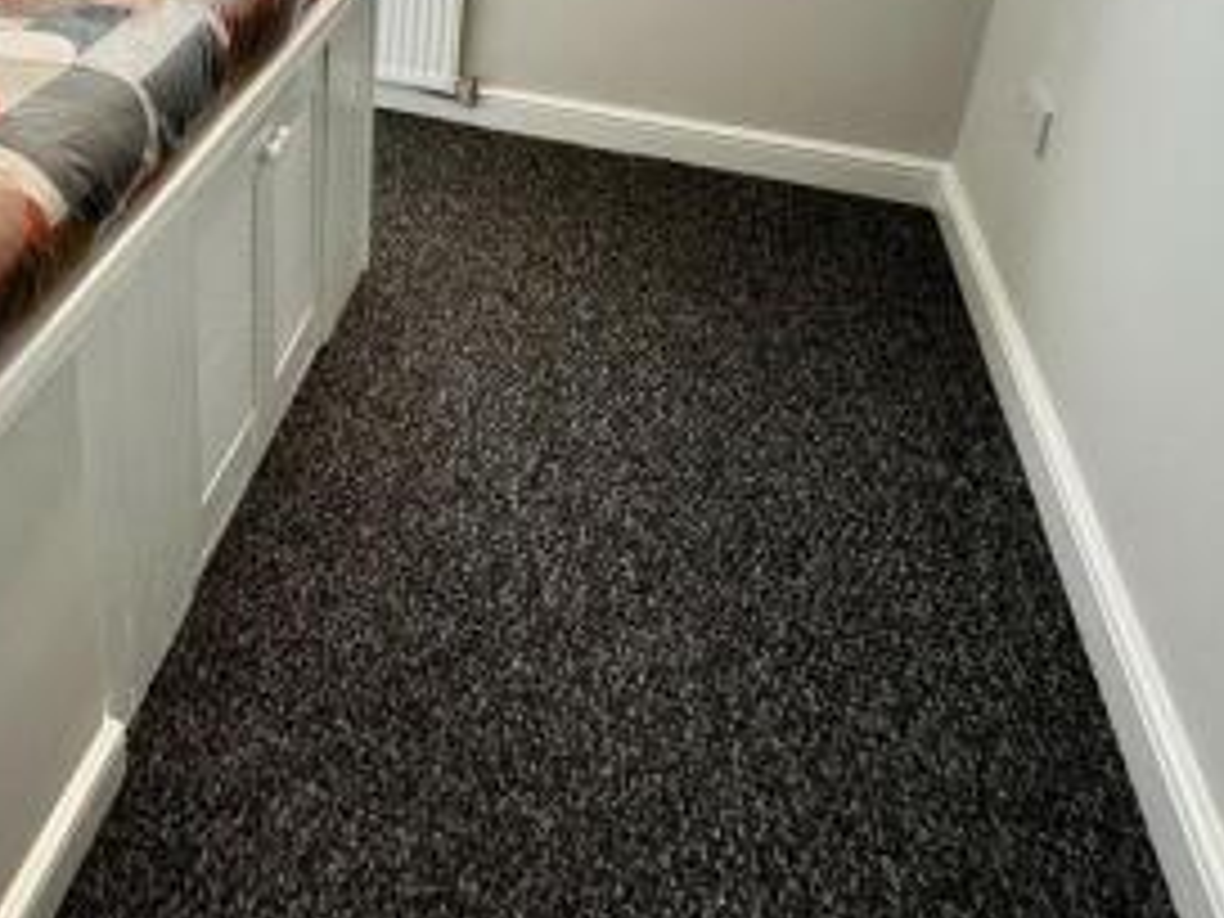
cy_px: -20
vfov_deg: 40.4
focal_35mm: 30
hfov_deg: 52.3
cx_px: 110
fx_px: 1061
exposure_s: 1/100
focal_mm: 2.22
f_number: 2.2
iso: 64
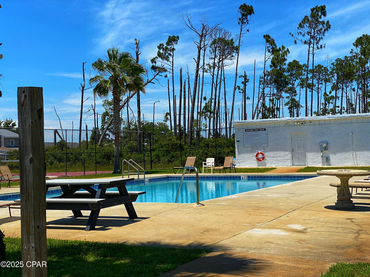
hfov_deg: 36.8
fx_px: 556
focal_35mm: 52
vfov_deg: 28.0
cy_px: 138
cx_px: 185
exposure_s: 1/2083
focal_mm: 6
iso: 20
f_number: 2
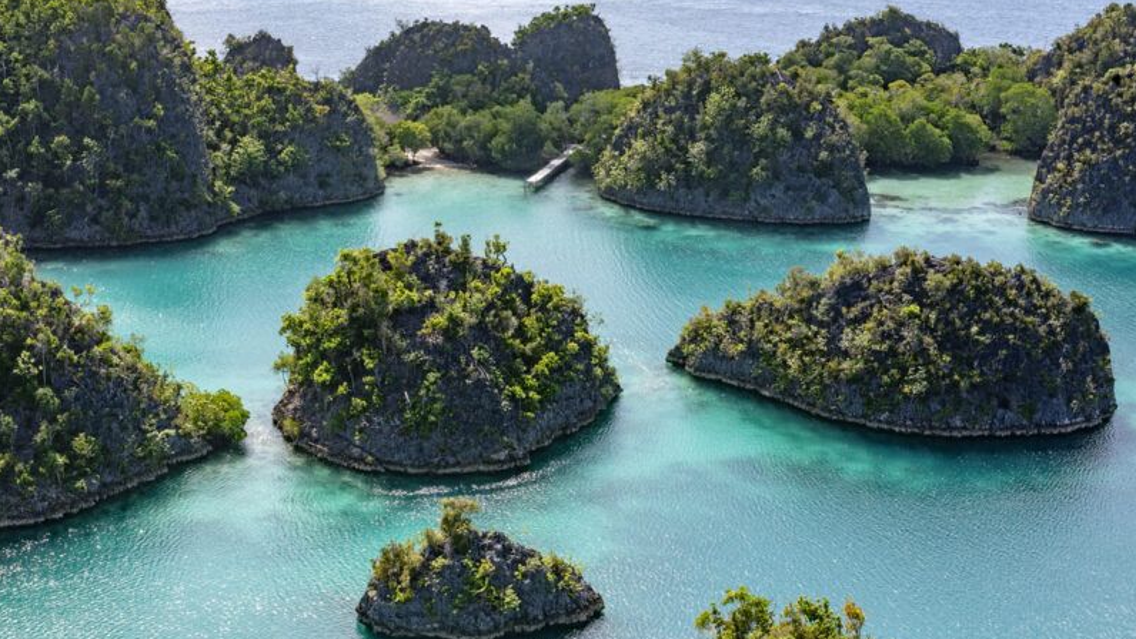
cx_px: 568
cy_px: 322
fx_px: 1777
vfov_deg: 20.4
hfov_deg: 35.4
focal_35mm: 59
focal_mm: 56
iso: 500
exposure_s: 1/200
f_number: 22
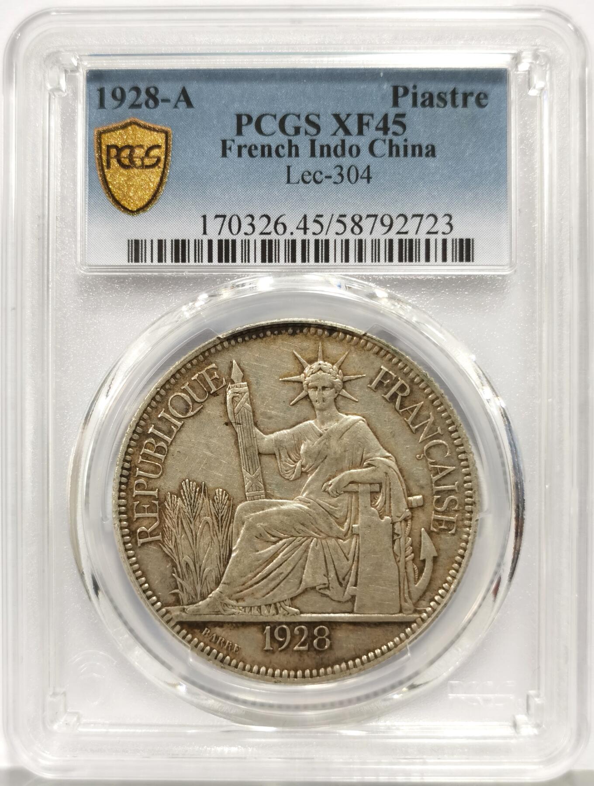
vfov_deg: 35.5
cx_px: 297
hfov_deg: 27.2
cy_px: 393
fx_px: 1230
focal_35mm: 54
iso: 125
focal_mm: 5.56
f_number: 16
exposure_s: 1/100
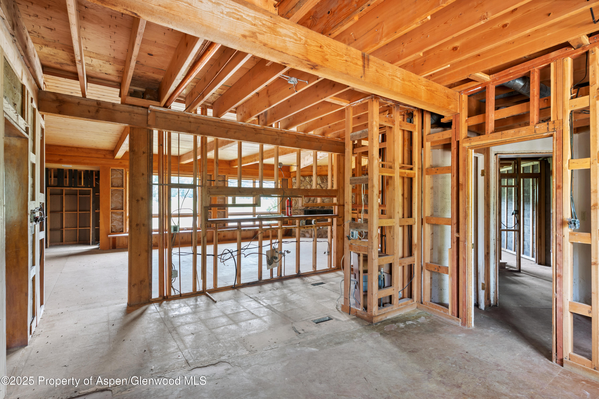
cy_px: 200
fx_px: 283
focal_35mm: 17
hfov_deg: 93.3
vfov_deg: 70.4
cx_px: 300
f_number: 7.1
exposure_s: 1/1.67
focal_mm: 17
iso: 500
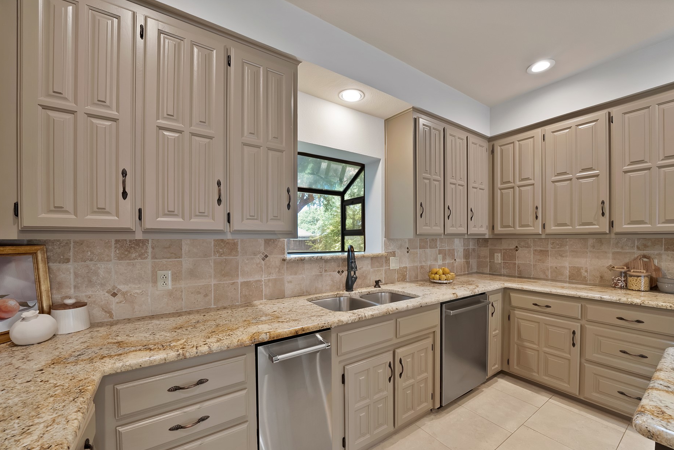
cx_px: 350
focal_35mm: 13
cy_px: 241
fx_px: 243
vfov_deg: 85.3
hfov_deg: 108.3
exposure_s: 1/2.5
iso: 640
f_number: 9
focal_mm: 12
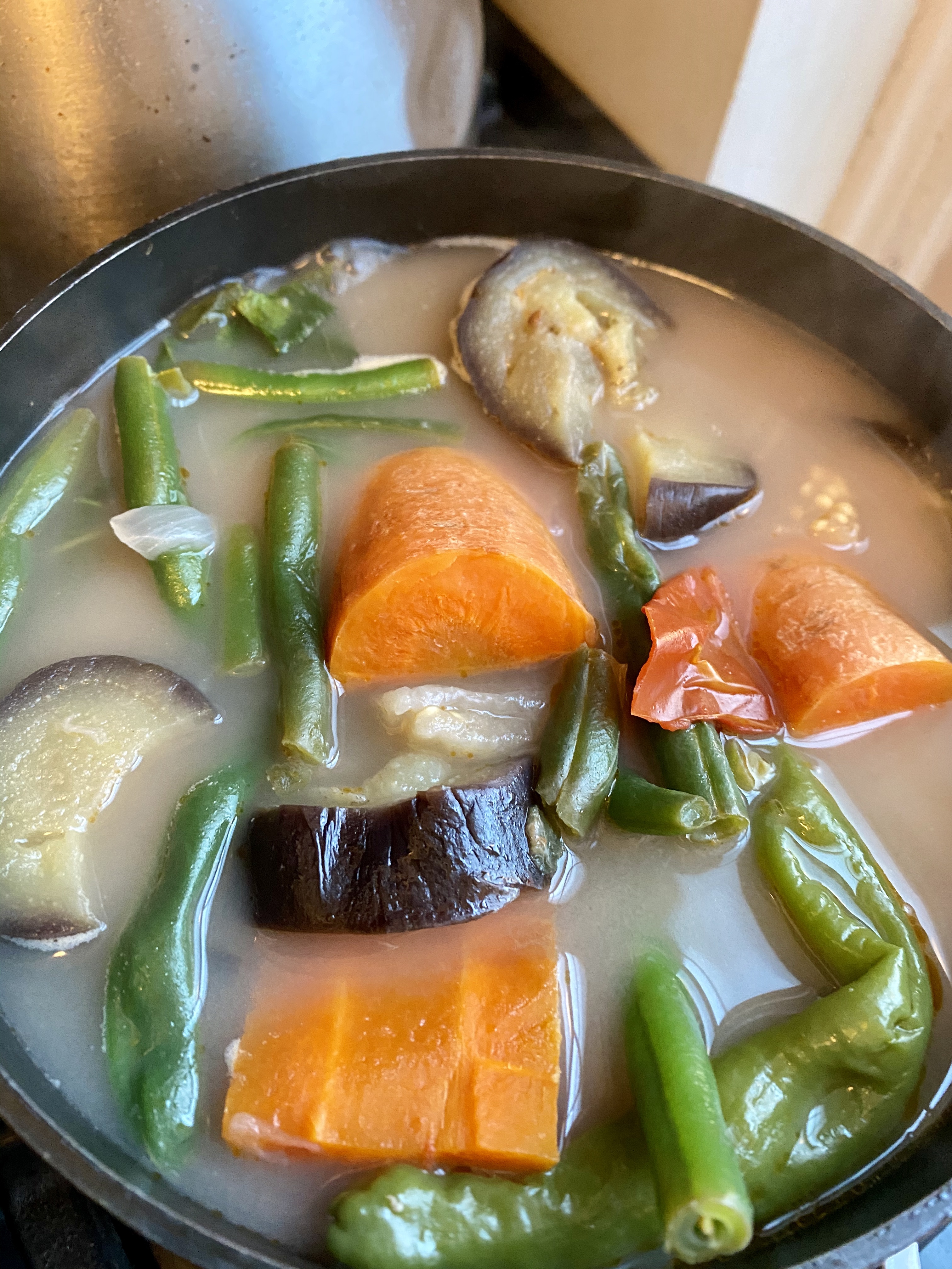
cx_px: 476
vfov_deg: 67.3
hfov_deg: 53.1
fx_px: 953
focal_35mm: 26
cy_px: 634
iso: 400
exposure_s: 1/40
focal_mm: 4.25
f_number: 1.8
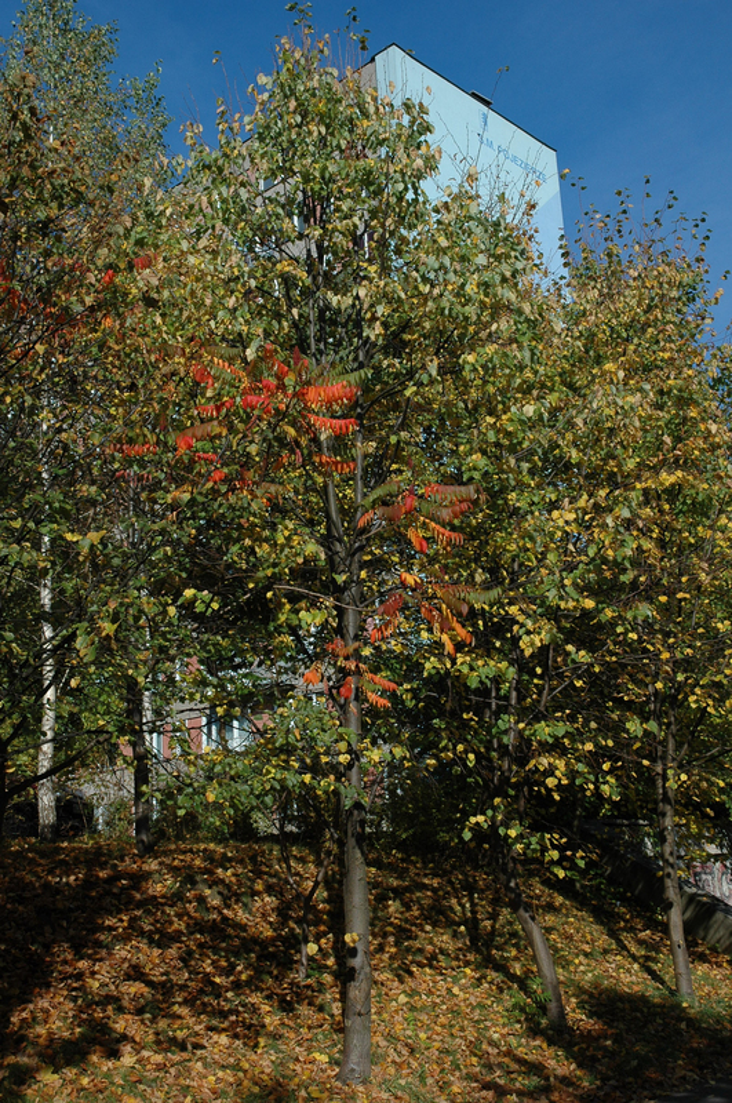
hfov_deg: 30.8
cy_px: 552
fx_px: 1331
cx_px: 366
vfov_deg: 45.0
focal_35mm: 44
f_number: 10
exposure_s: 1/400
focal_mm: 29
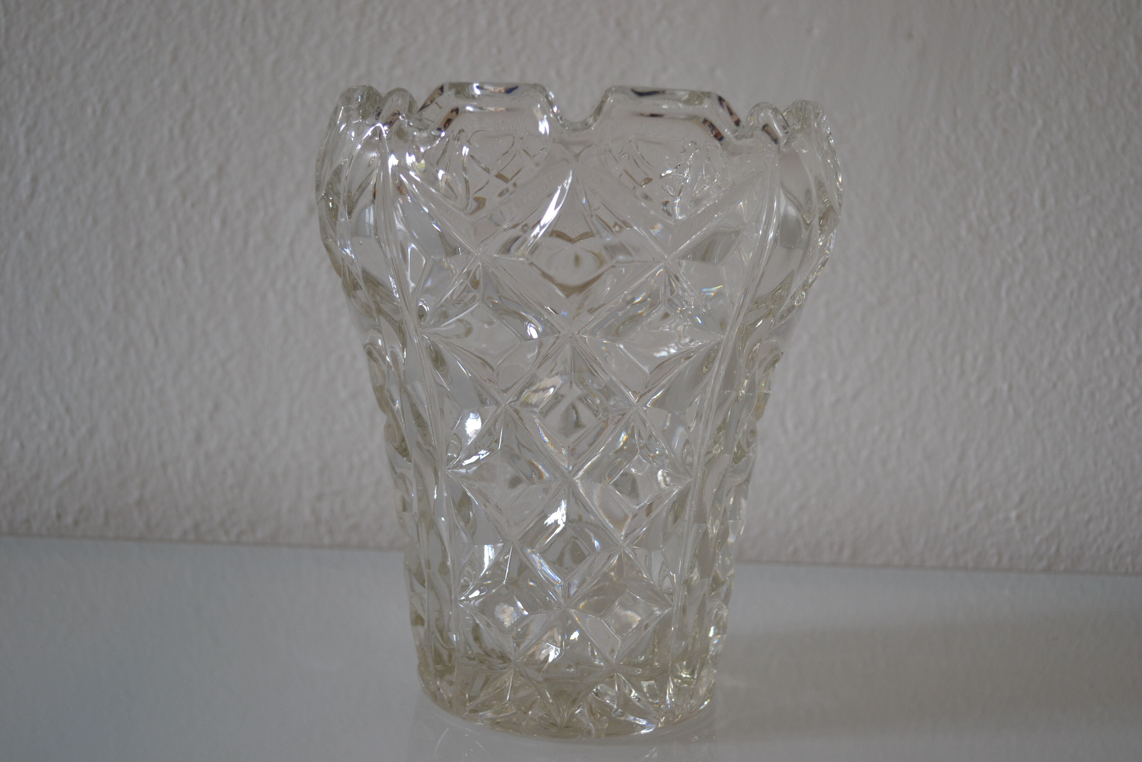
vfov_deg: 29.9
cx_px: 571
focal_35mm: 45
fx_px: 1427
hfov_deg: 43.6
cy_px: 381
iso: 400
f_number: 4.5
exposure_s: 1/30
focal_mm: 30
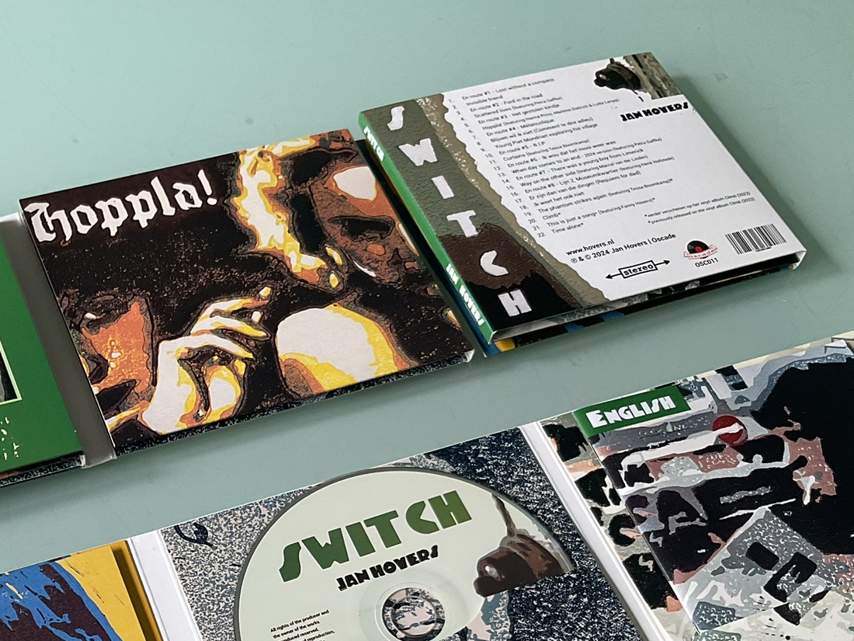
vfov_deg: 26.2
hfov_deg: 35.4
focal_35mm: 54
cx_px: 321
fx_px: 1332
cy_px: 570
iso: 50
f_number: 1.8
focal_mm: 3
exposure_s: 1/50
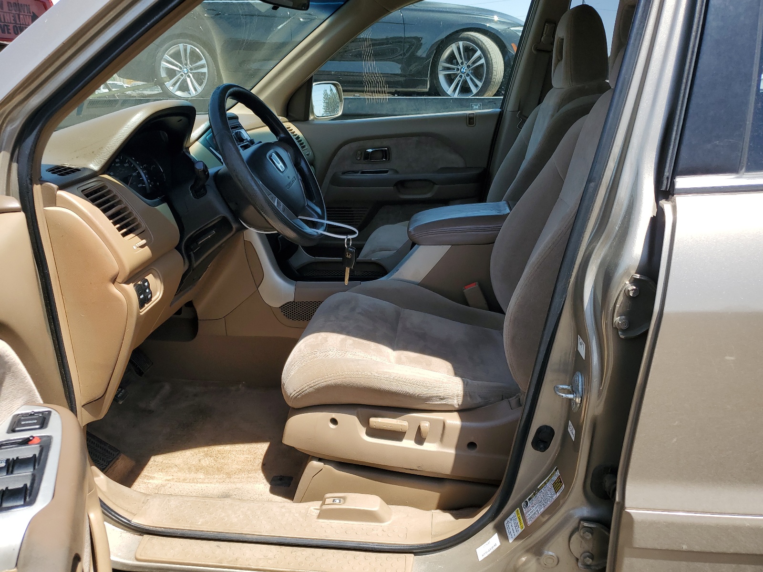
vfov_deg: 53.1
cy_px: 286
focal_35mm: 26
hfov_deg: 67.3
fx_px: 573
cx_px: 382
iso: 50
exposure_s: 1/1250
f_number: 1.5
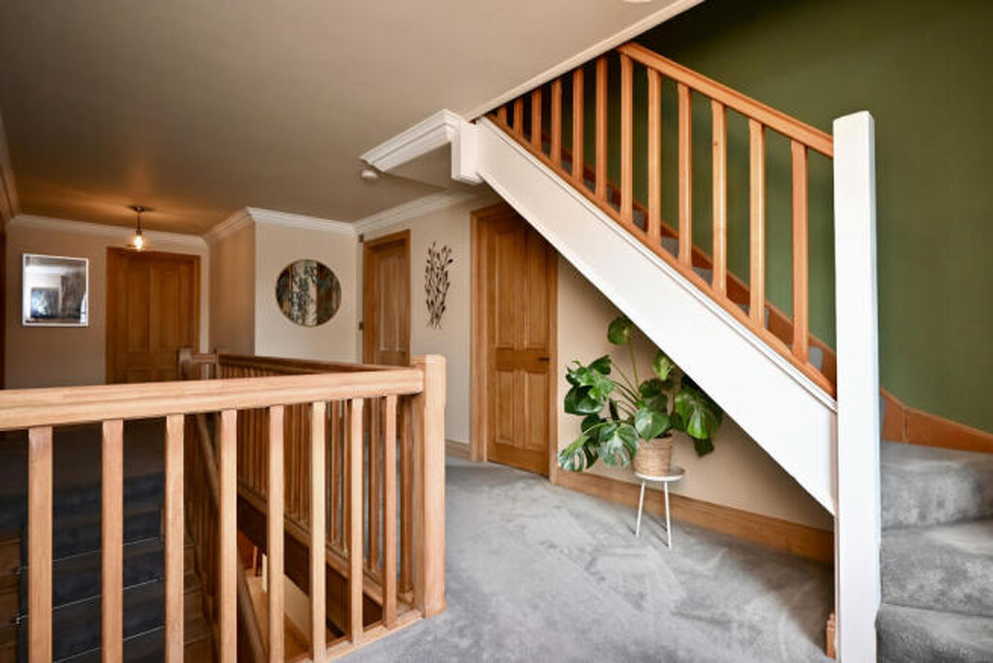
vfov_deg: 67.4
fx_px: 497
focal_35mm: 18
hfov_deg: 90.0
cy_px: 332
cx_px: 496
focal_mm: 12
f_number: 3.5
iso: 1000
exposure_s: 1/125
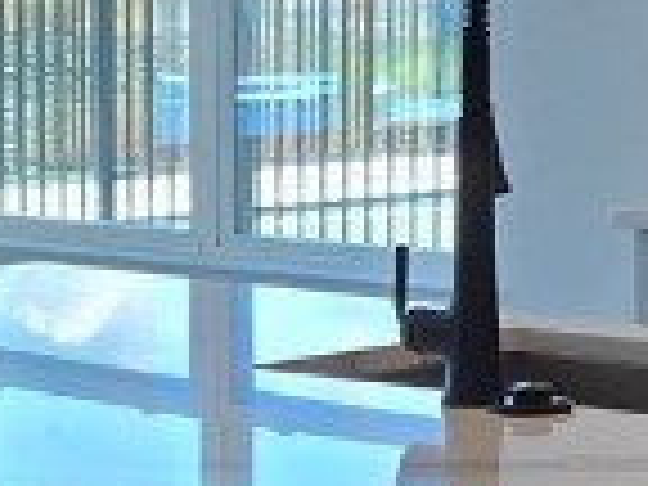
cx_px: 1305
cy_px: 122
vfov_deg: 9.0
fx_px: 3070
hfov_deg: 10.9
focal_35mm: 164
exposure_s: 1/120
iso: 32
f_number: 1.8
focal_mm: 5.4
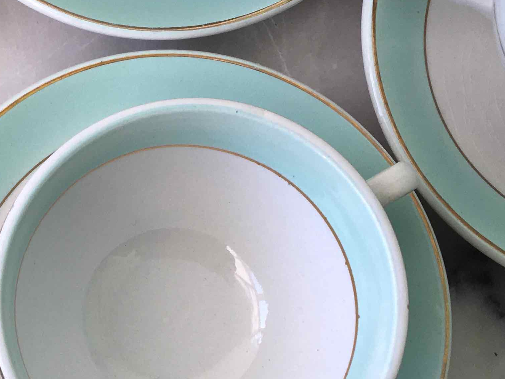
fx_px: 1123
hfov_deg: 23.7
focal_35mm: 77
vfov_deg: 19.0
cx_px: -57
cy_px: 303
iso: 25
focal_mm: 4.15
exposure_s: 1/235
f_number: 2.2
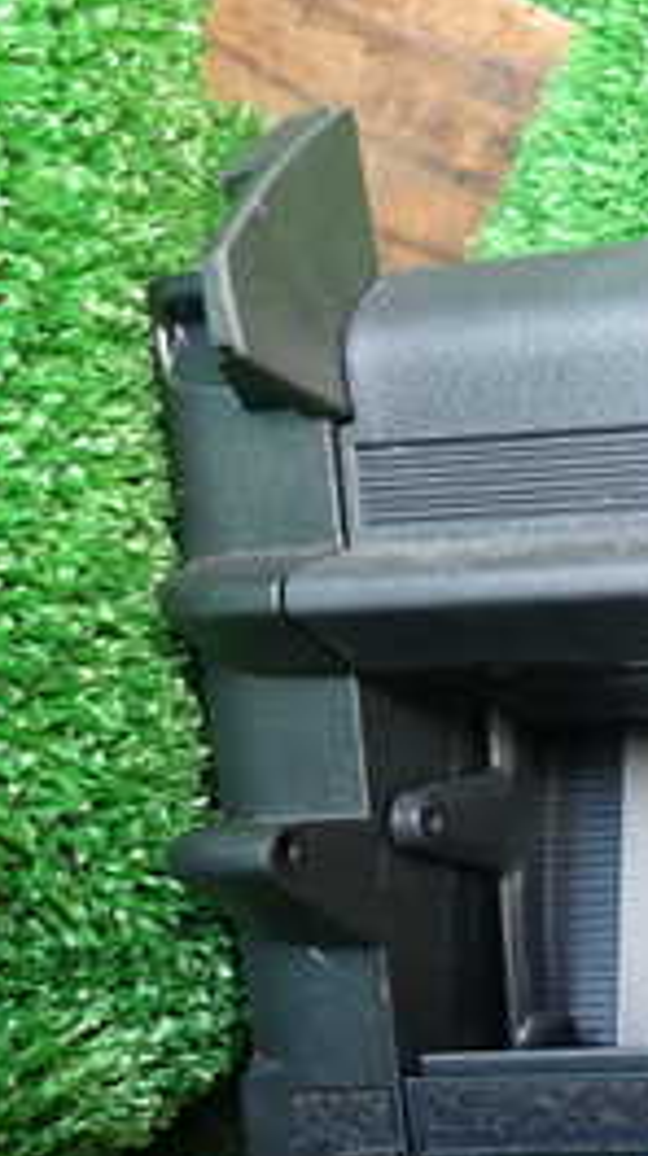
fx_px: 1899
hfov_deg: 16.6
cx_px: 1112
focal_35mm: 62
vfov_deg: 33.7
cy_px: 701
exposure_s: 1/40
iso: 200
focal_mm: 4.5
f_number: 2
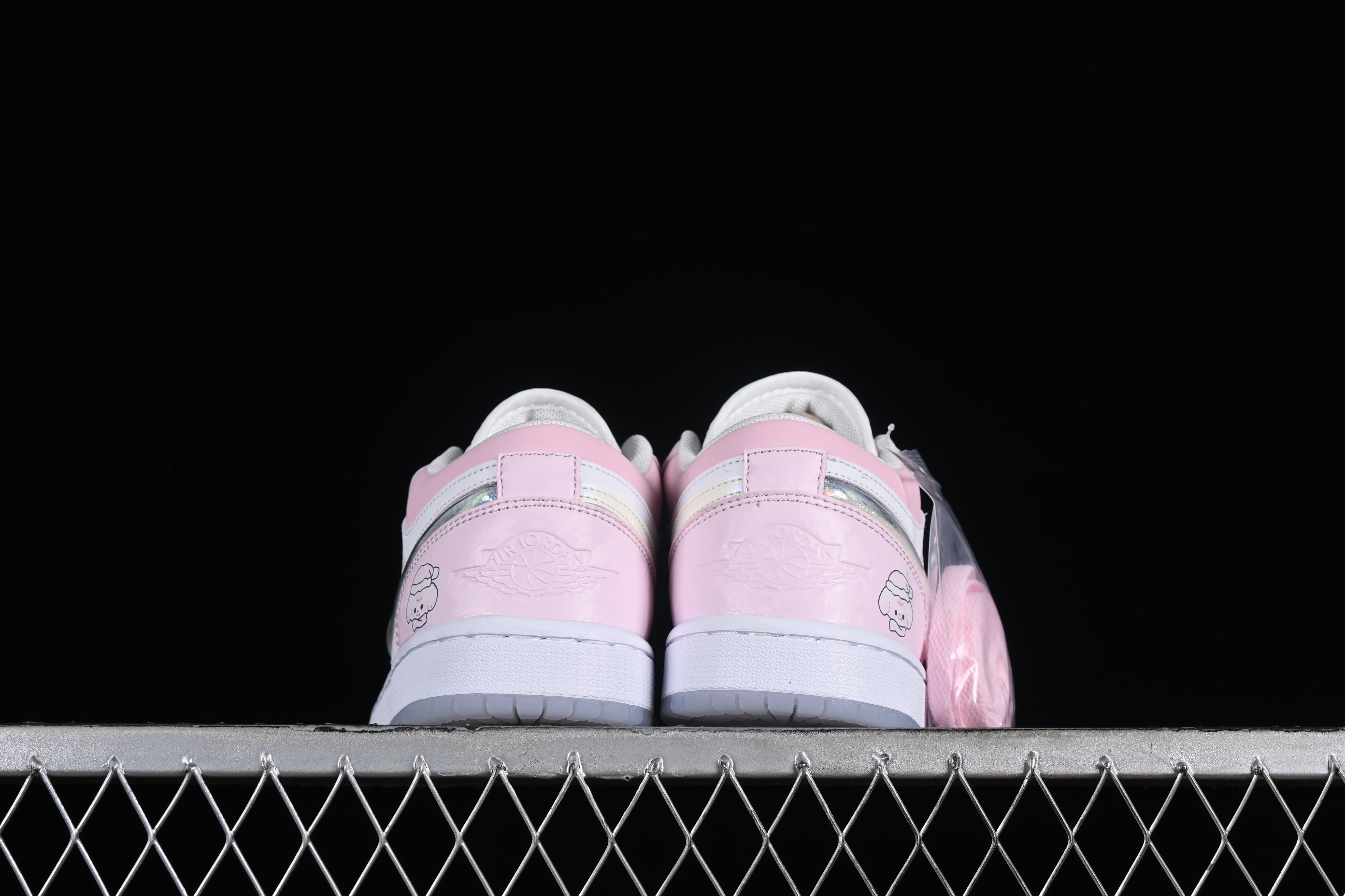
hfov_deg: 27.0
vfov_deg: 18.2
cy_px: 448
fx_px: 2802
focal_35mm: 75
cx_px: 672
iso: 160
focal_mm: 50
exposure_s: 1/80
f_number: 8
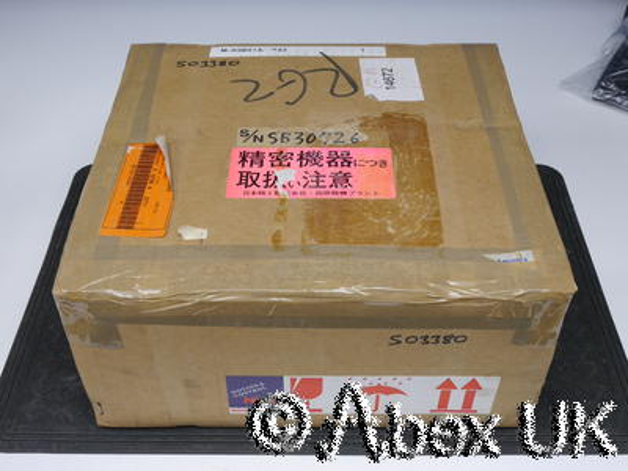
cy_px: 236
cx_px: 314
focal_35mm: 42
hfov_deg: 44.8
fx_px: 762
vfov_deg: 34.3
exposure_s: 1/20
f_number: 9
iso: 400
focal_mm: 21
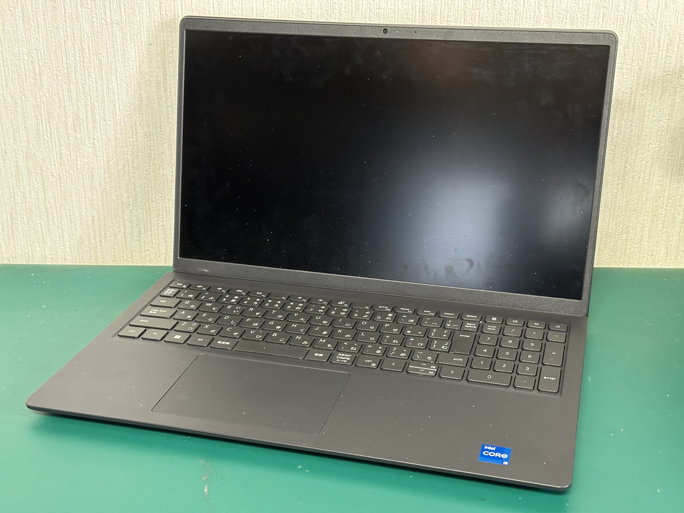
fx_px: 948
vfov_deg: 30.3
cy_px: 256
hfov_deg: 39.7
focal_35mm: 48
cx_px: 342
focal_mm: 6.86
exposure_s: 1/25
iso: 500
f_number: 1.78
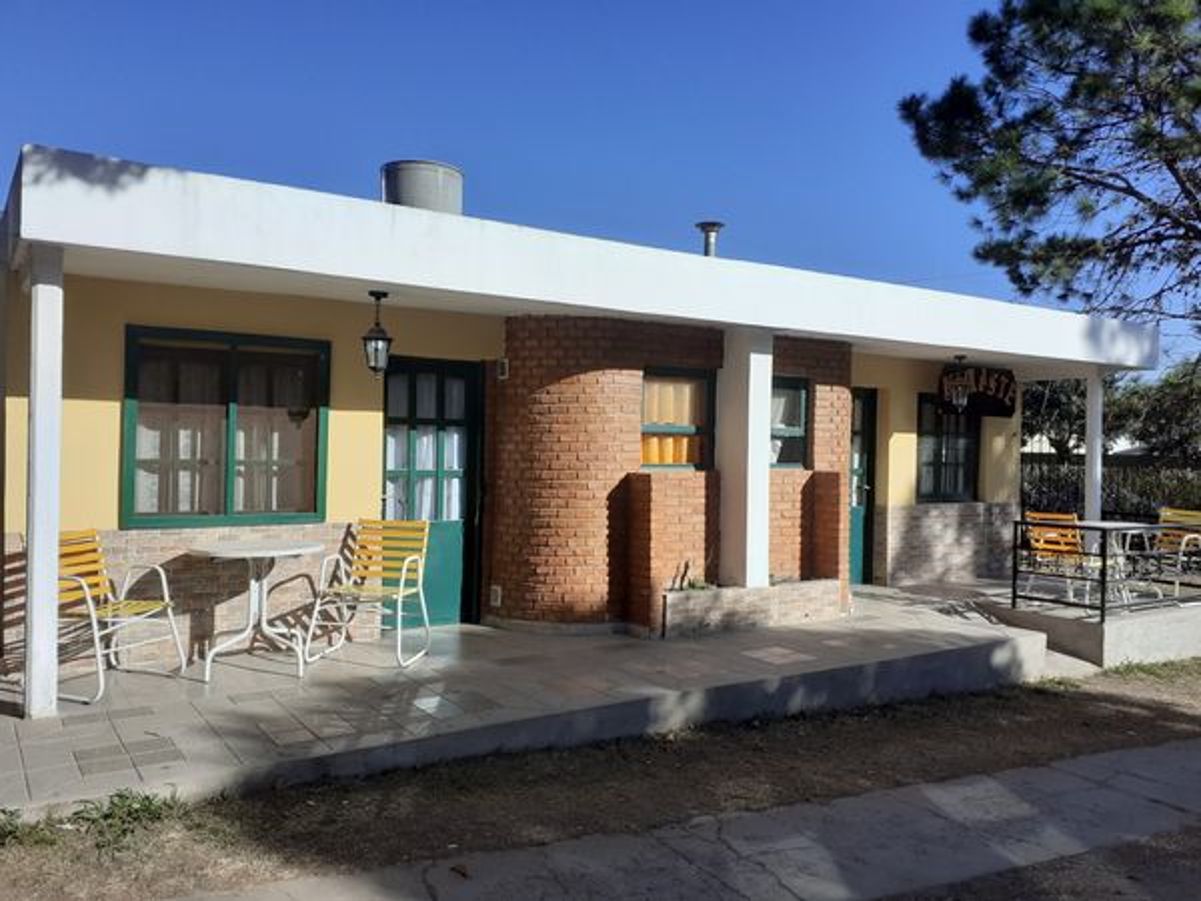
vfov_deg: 51.4
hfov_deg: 65.3
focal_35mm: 27
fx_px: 937
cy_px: 450
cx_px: 600
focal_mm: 3.6
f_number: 1.9
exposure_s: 1/2532
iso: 40
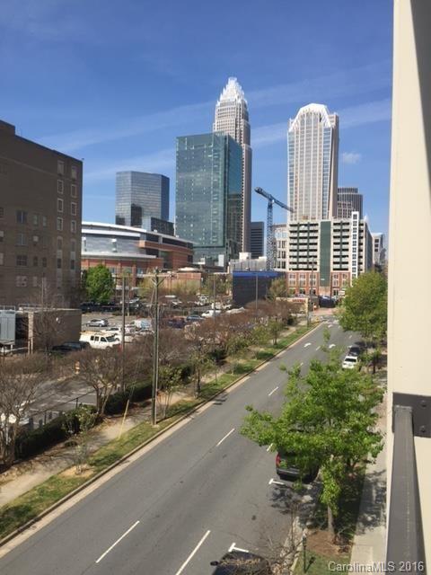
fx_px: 481
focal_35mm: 29
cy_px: 288
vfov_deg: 61.7
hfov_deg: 48.2
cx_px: 216
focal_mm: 4.15
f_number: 2.2
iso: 32
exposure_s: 1/2326
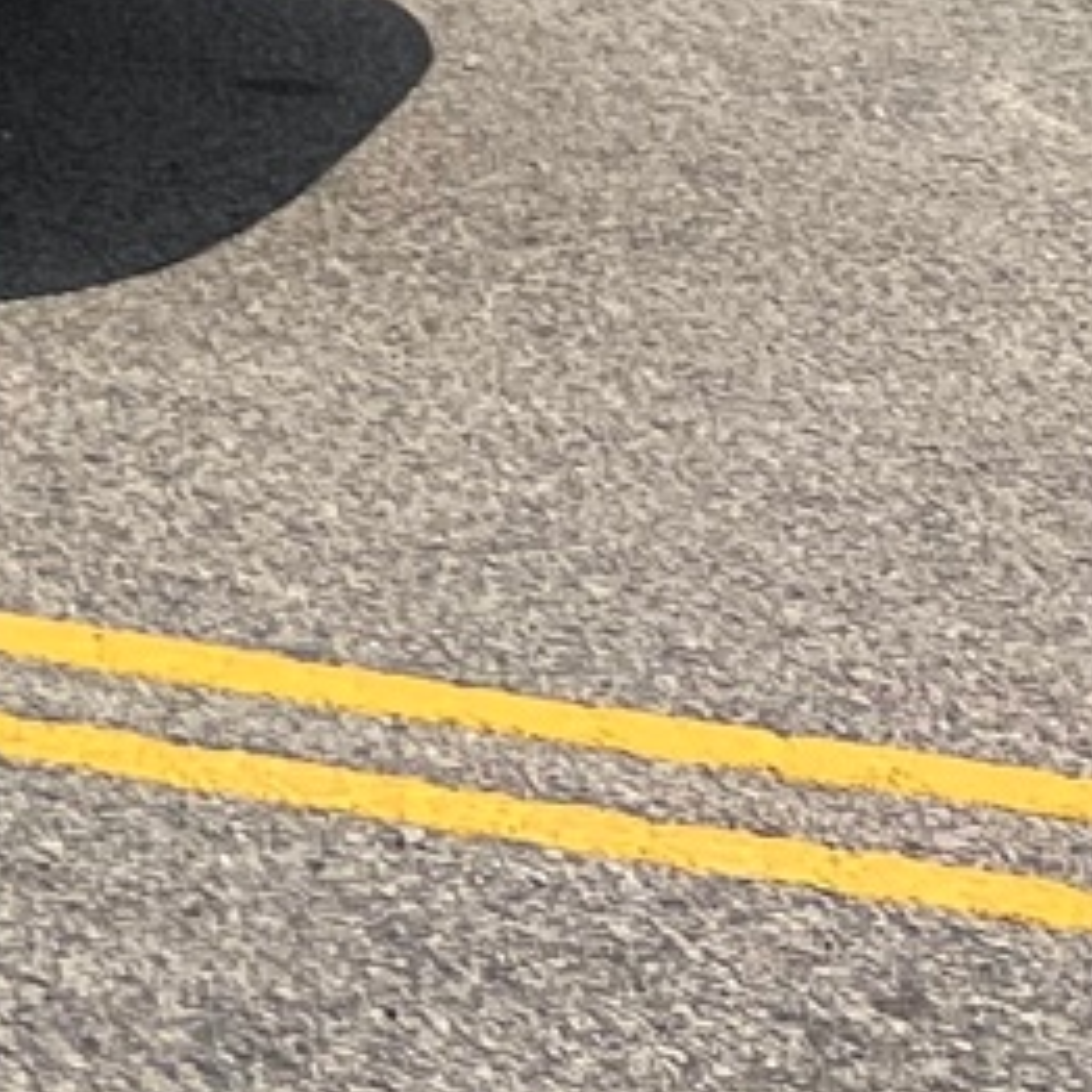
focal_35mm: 177
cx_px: -3063
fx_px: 6317
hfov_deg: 7.5
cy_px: -1500
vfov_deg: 9.0
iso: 50
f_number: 1.5
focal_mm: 5.7
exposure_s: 1/6211
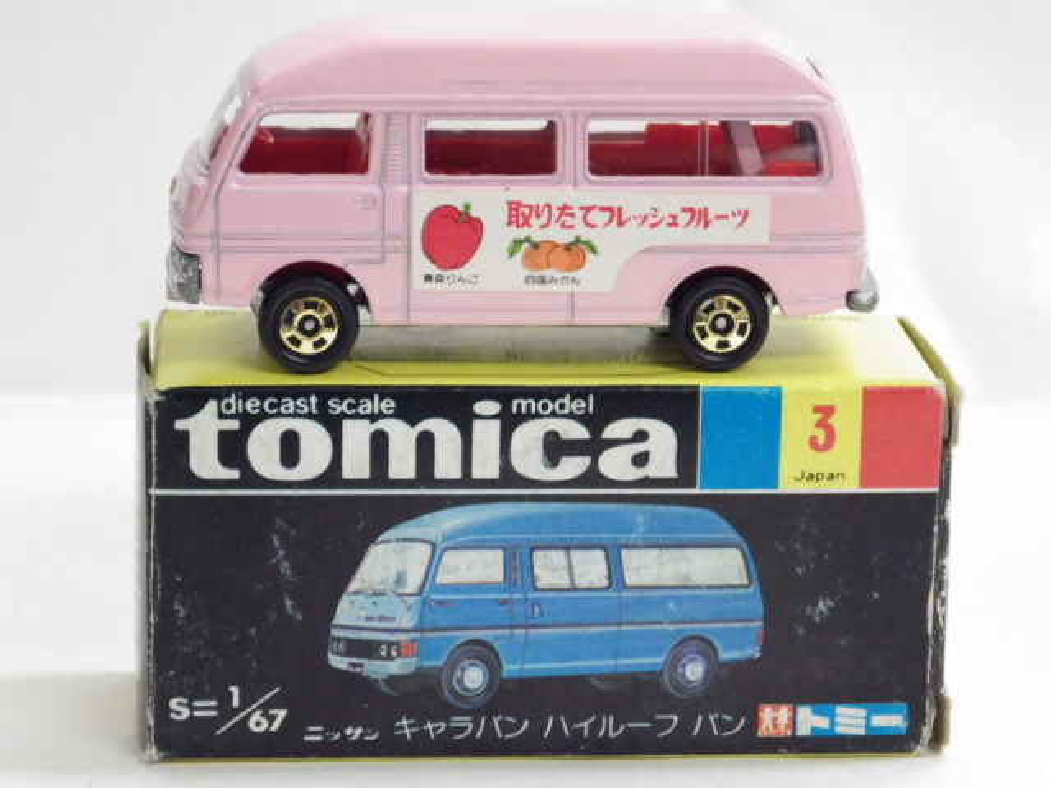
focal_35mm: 119
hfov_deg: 16.6
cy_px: 394
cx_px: 526
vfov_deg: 12.5
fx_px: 3613
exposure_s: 1/40
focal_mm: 21.3
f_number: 4.8
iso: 800
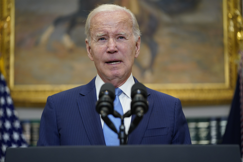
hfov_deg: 16.1
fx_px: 857
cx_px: 122
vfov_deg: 10.8
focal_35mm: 127
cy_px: 81
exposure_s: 1/250
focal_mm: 127
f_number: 2.8
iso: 2000
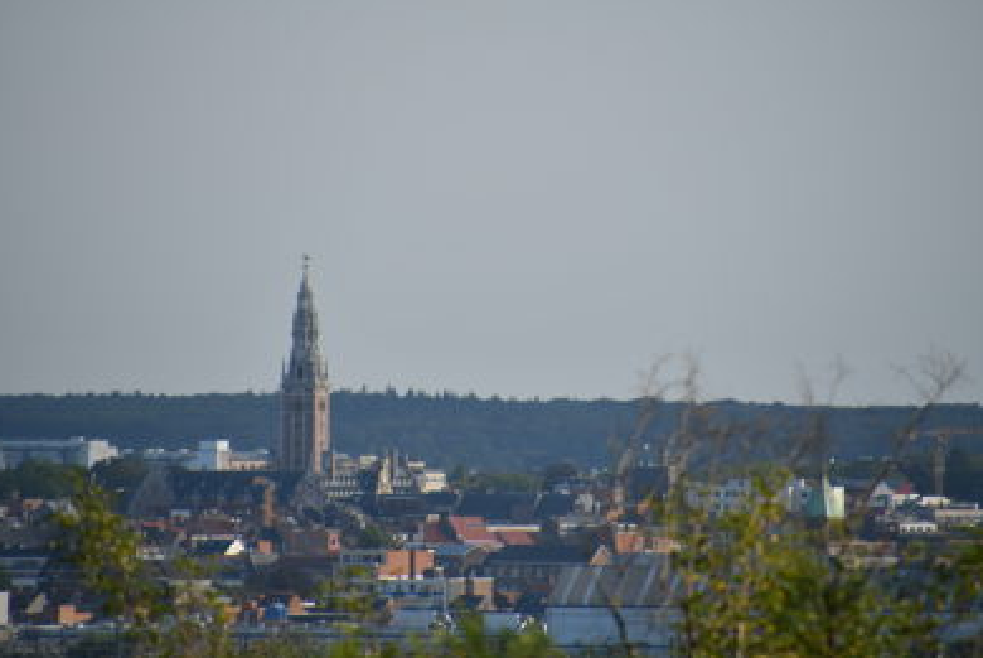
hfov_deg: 4.5
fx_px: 12602
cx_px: 486
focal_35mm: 461
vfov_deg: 3.0
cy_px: 326
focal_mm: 300
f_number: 6.3
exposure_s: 1/400
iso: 125
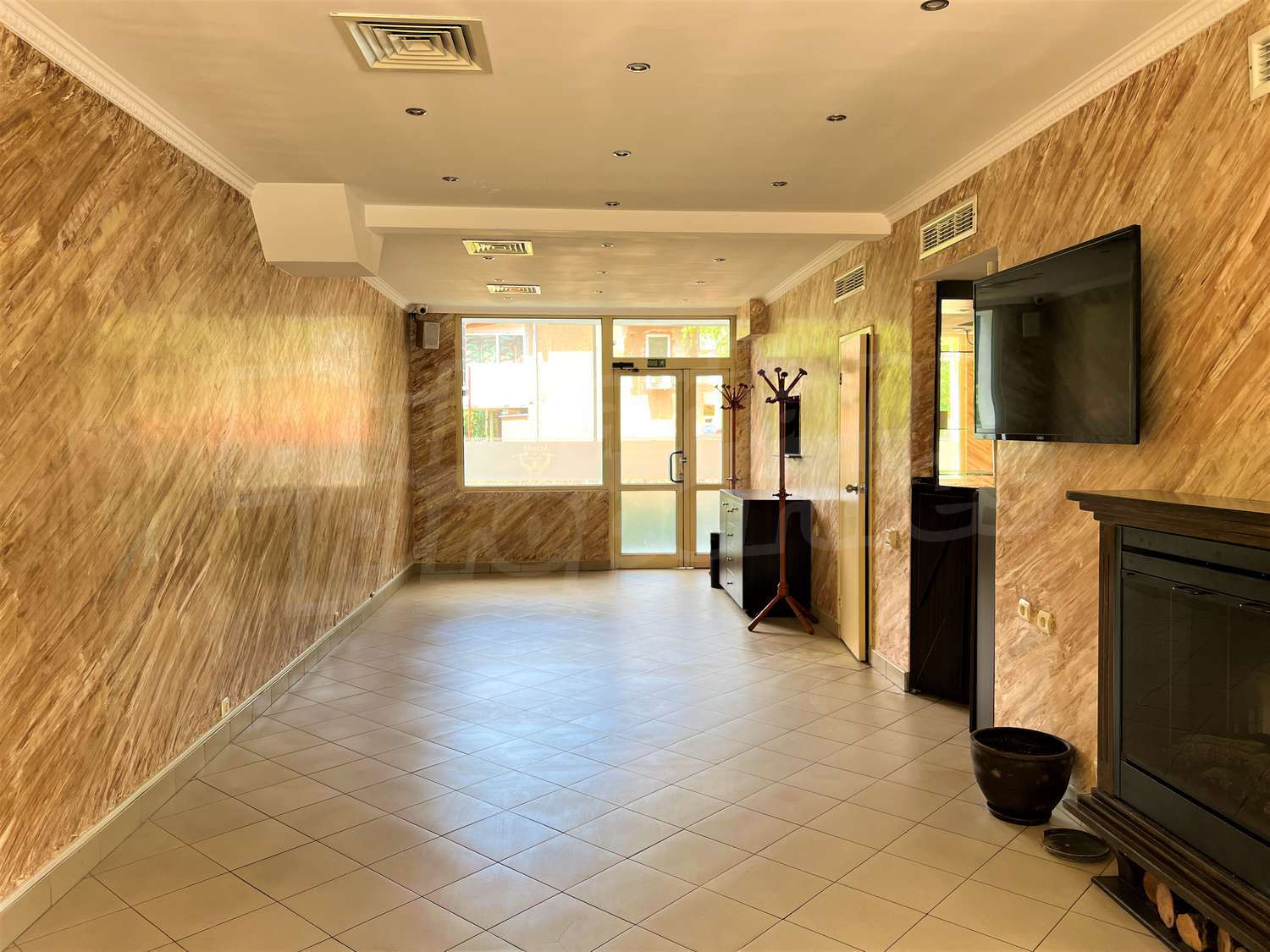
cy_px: 476
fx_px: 954
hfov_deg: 67.3
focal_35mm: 26
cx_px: 635
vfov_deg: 53.1
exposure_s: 1/121
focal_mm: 5.7
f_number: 1.5
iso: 64
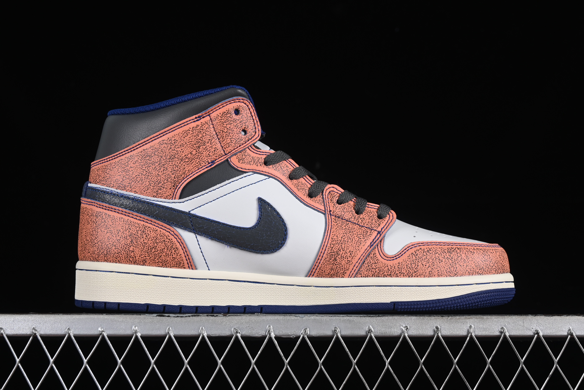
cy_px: 195
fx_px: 1217
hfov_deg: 27.0
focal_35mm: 75
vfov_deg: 18.2
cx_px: 292
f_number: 8
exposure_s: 1/80
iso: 160
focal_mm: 50
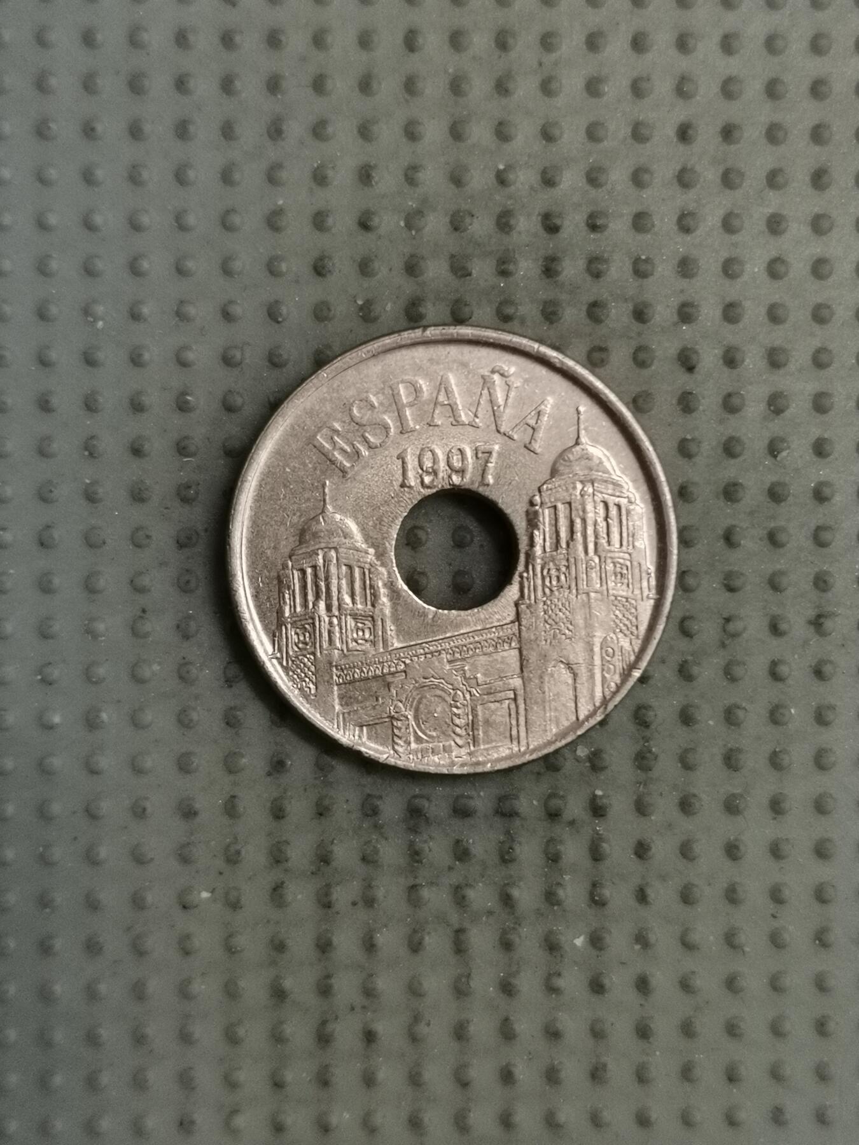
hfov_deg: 28.0
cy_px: 572
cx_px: 430
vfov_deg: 36.8
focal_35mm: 52
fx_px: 1721
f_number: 1.8
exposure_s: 1/36
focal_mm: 4.75
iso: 250
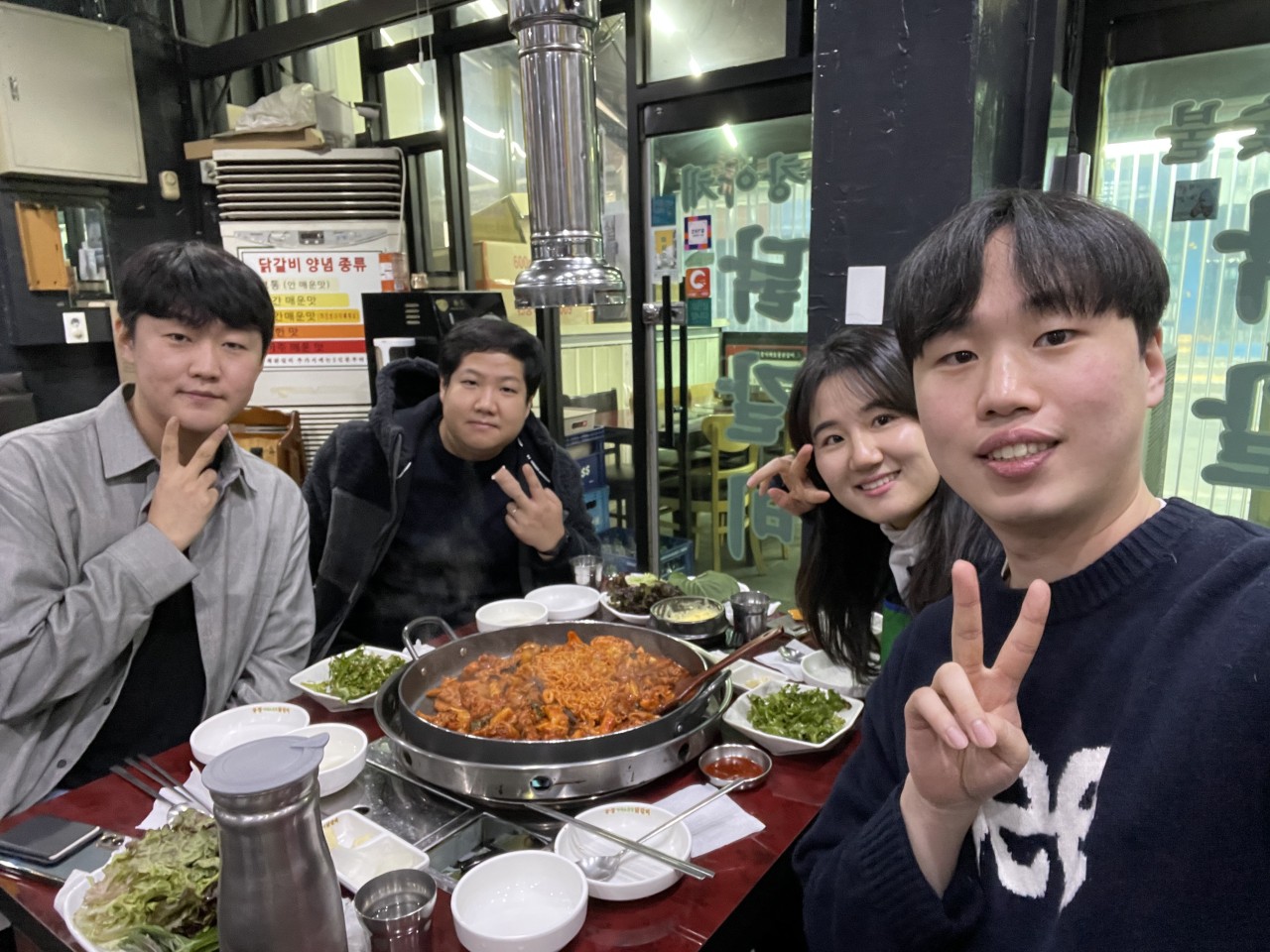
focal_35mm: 23
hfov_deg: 73.9
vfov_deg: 58.9
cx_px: 635
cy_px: 476
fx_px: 844
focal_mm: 2.71
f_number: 2.2
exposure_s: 1/30
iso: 500
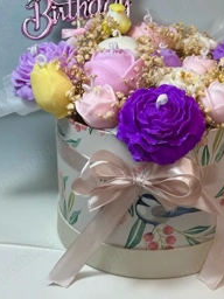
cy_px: 84
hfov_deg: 19.6
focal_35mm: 75
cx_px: 149
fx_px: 647
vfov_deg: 25.7
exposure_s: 1/419
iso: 64
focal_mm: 6.86
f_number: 1.78
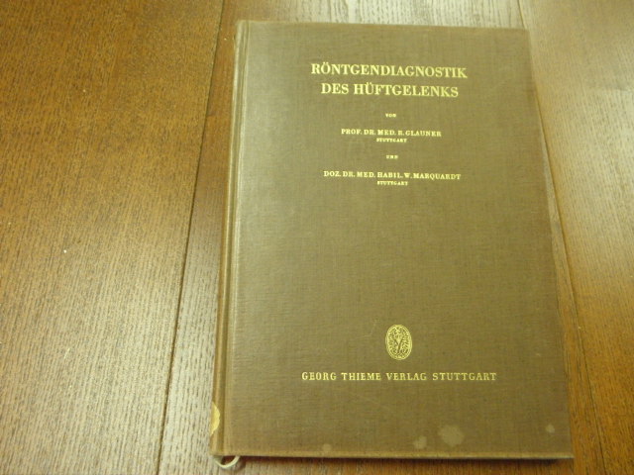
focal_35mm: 34
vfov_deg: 41.8
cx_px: 317
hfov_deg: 54.0
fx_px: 623
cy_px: 238
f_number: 3.7
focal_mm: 6.2
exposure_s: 1/8
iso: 400
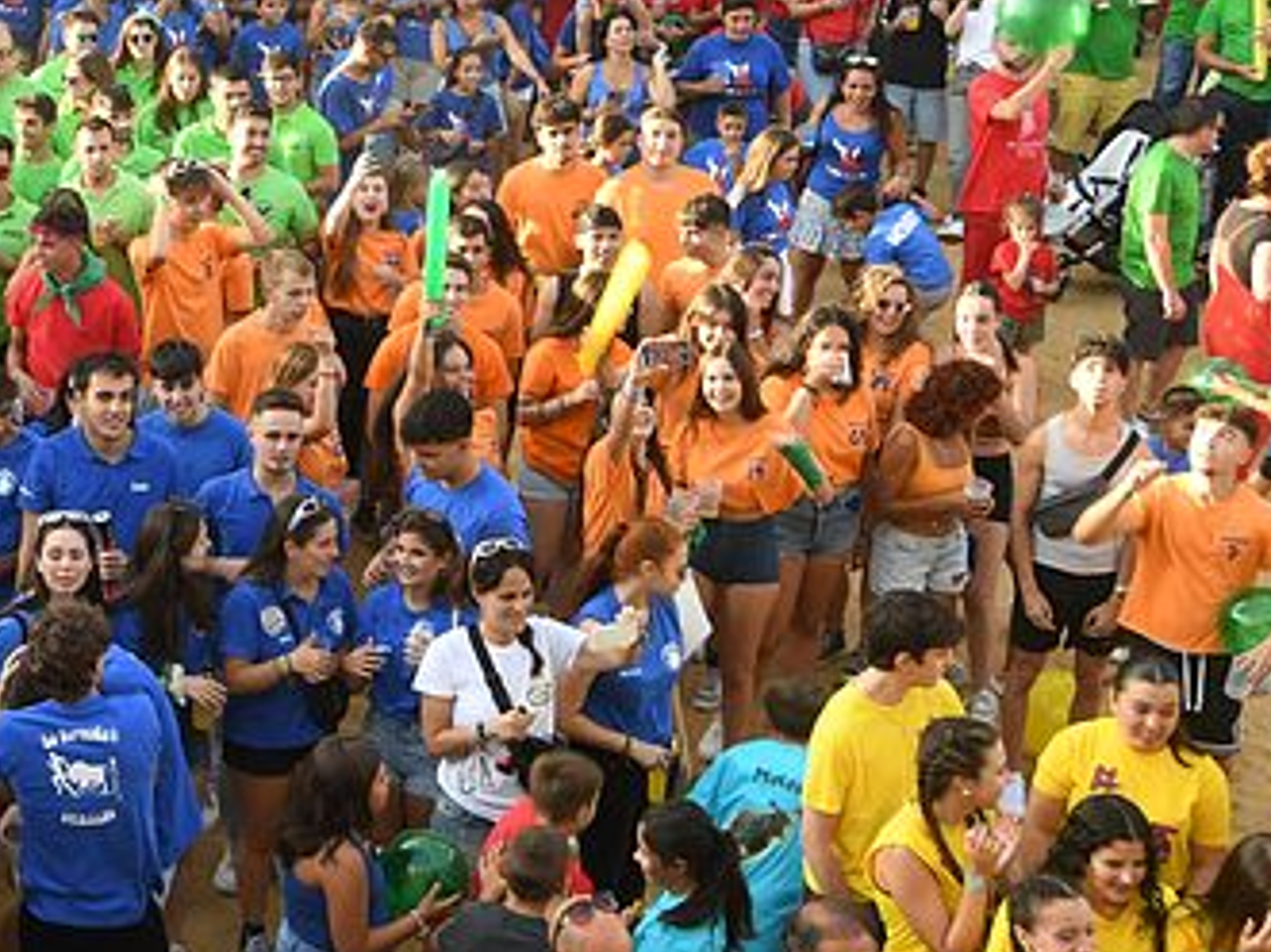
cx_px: 15
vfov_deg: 19.8
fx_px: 2716
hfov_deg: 25.1
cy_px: 307
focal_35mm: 74
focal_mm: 20
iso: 160
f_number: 6.3
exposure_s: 1/50
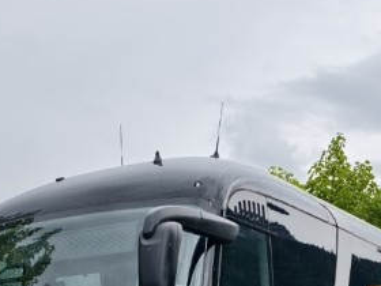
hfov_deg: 23.1
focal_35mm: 84
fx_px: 925
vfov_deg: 16.2
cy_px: 415
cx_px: 284
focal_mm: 6.54
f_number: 1.57
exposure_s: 1/1692
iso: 72
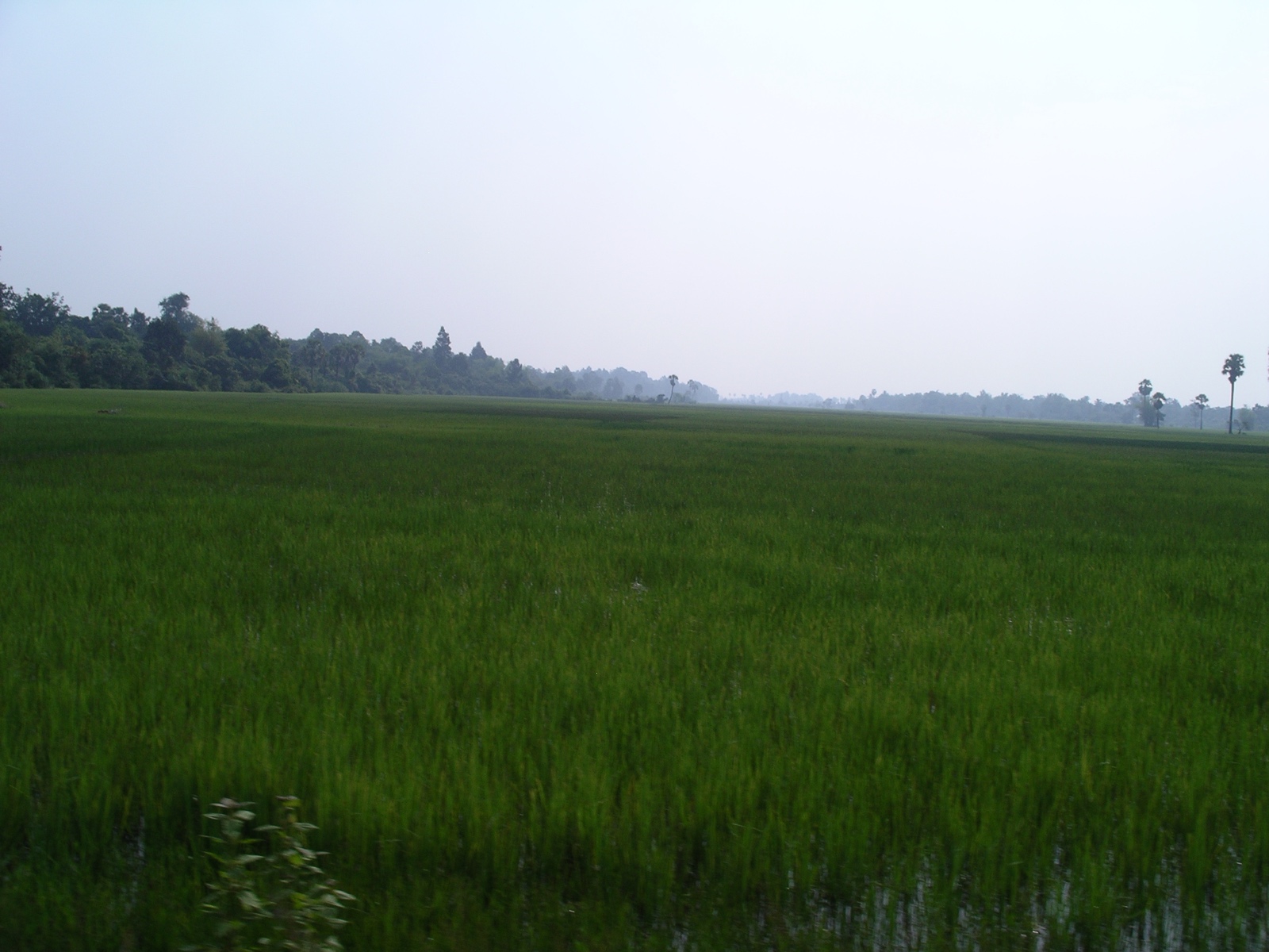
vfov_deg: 38.7
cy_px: 476
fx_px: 1356
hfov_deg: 50.1
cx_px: 634
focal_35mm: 37
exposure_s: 1/500
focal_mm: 7.8
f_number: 6.5
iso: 64
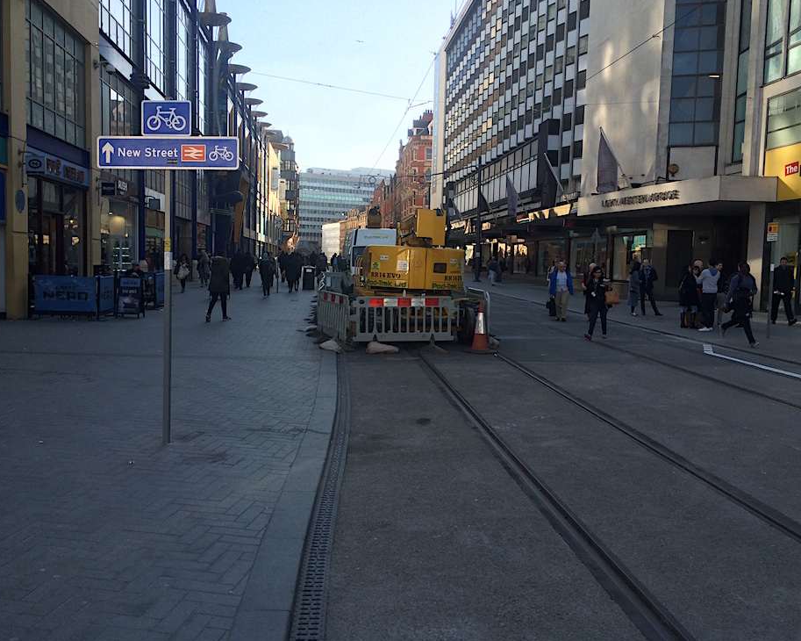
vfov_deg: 47.1
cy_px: 313
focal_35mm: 31
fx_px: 735
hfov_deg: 57.2
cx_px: 397
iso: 32
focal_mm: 4.15
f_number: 2.2
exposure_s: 1/684
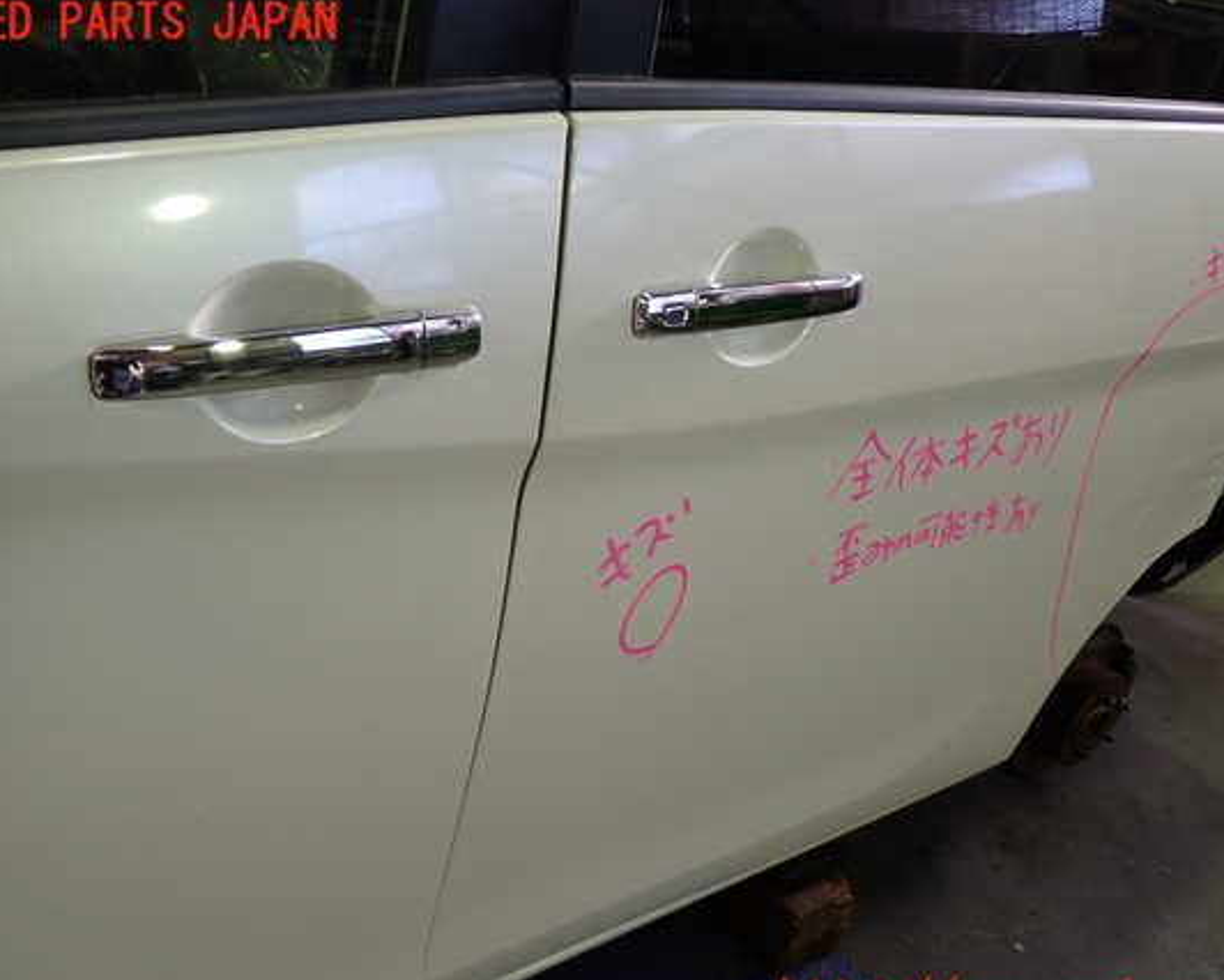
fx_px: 1196
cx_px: 610
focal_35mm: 33
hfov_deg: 54.2
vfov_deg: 44.6
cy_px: 513
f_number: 2.3
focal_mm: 5.4
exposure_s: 1/60
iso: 200
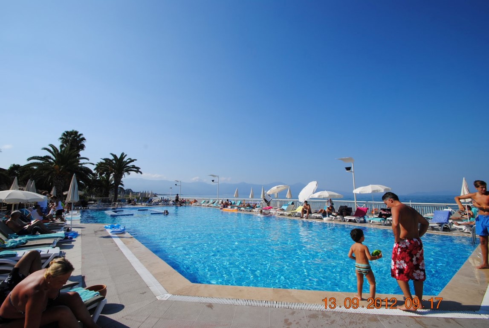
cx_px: 244
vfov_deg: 77.5
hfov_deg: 100.3
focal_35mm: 15
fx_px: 204
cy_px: 164
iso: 100
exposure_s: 1/320
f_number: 9
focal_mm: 10
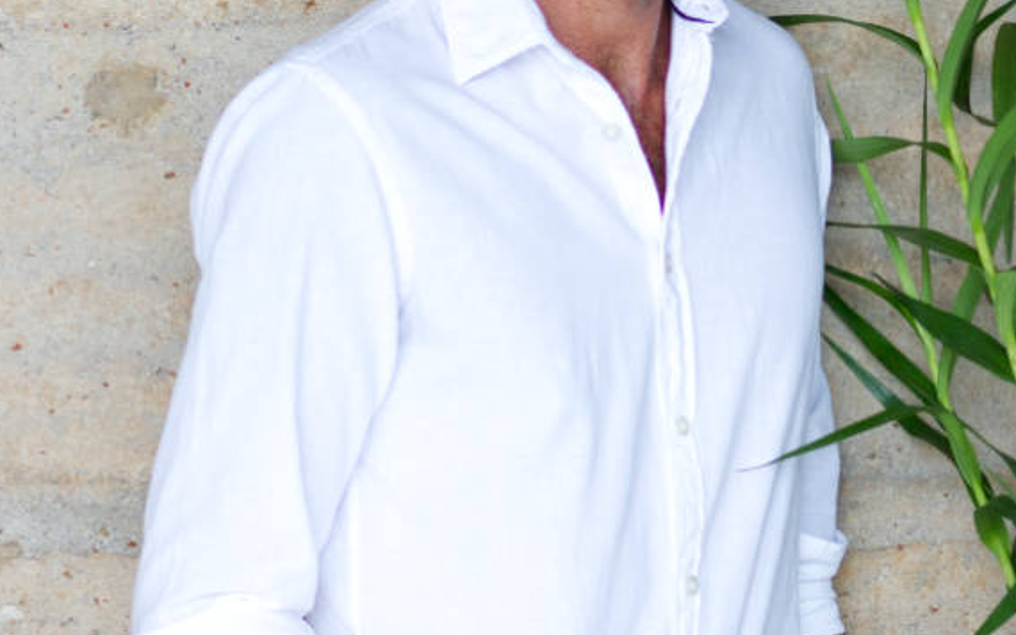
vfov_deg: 9.7
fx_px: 3710
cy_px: 23
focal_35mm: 134
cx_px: 581
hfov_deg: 15.6
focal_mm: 50
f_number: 2
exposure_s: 1/1000
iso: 400
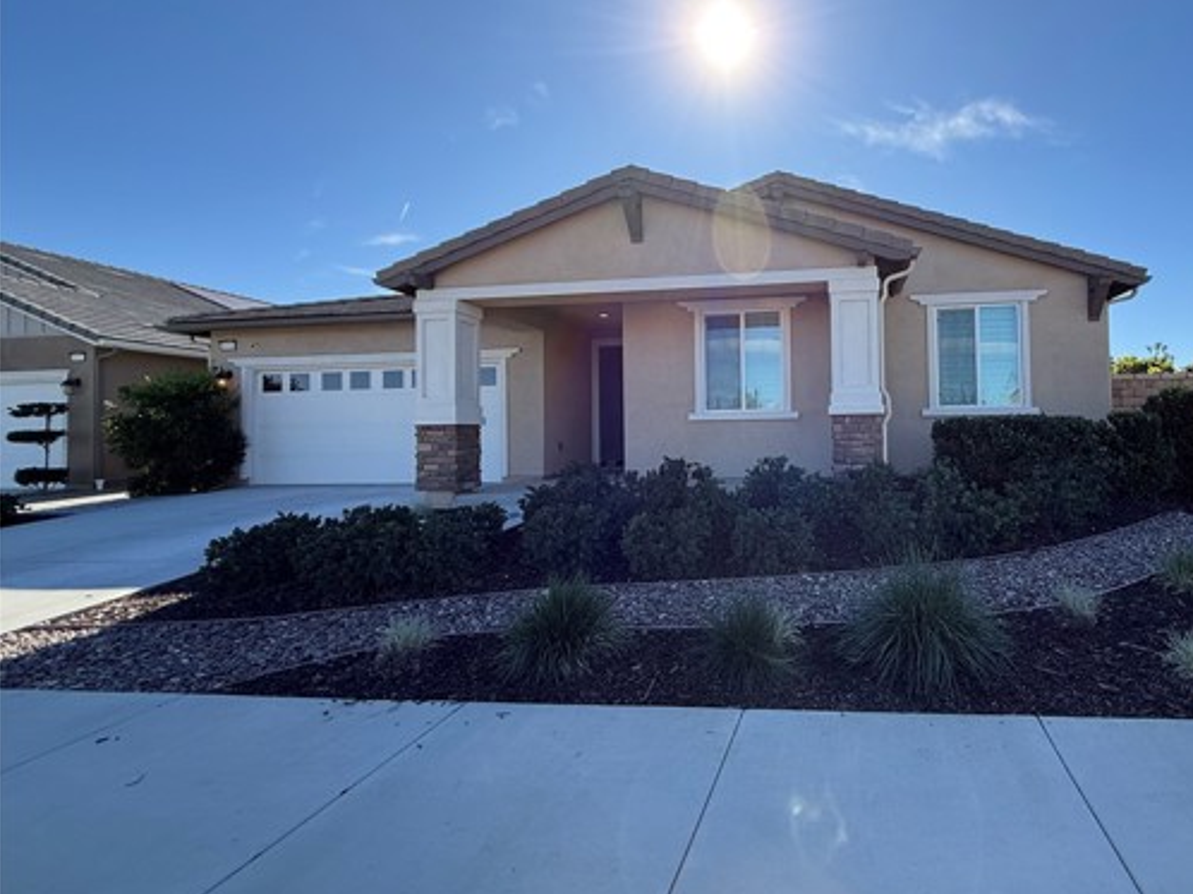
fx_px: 620
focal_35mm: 18
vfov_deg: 71.5
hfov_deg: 85.6
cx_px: 764
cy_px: 419
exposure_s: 1/985
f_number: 2.2
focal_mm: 2.22
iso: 64
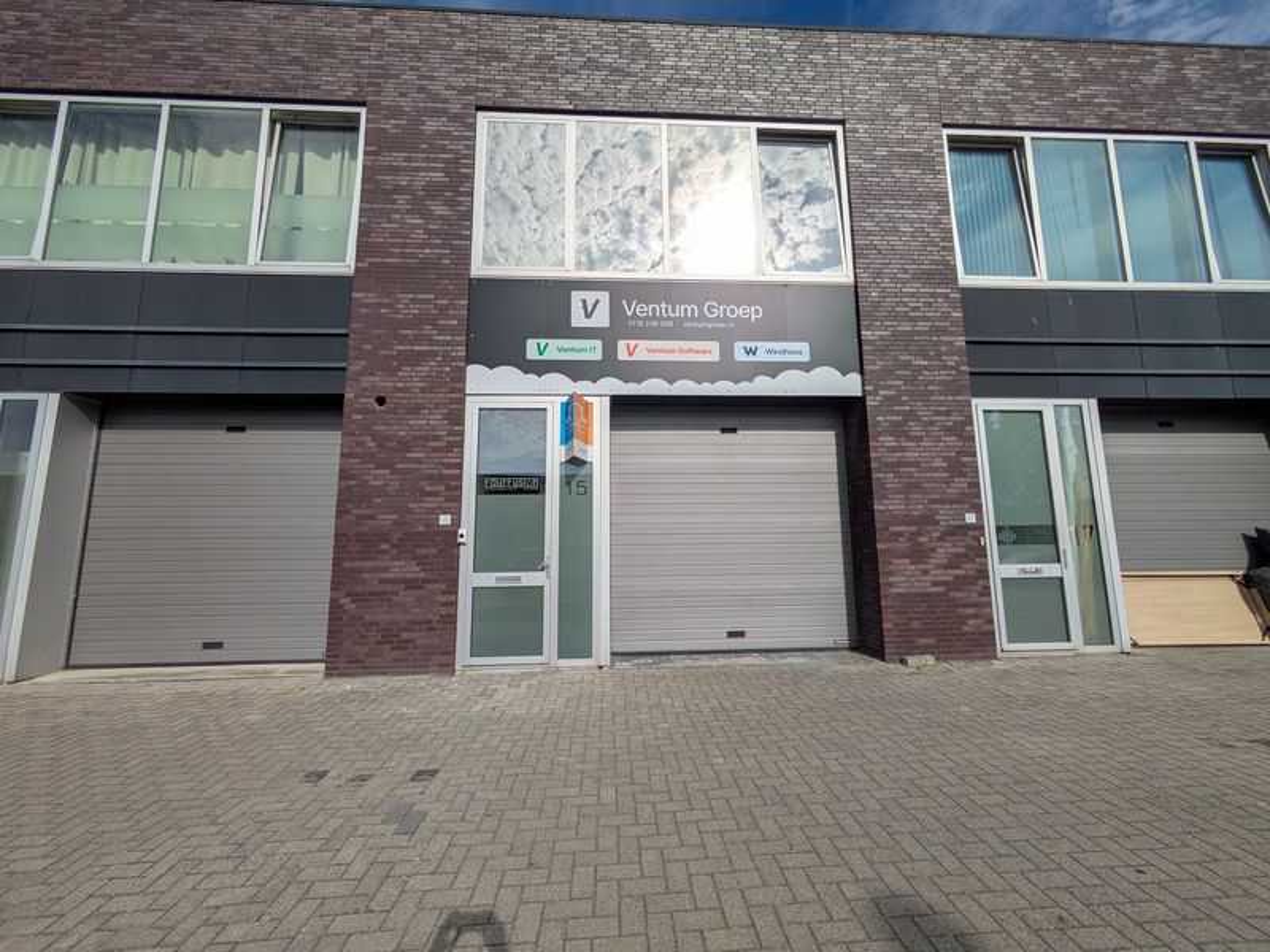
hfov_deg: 102.1
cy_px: 476
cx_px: 635
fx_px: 514
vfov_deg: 85.7
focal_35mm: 14
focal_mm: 1.83
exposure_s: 1/5650
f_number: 2.2
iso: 50
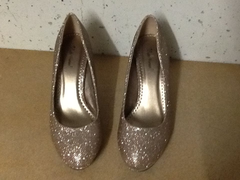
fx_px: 305
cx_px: 120
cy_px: 90
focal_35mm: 44
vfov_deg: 32.9
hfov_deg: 42.9
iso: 320
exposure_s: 1/24
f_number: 2.4
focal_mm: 2.03
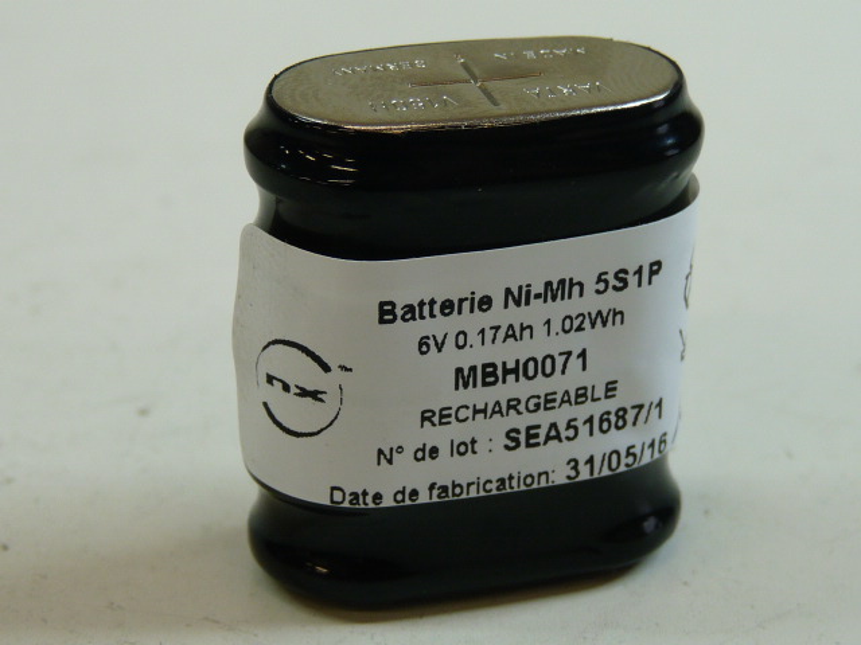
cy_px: 322
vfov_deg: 12.0
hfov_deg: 16.0
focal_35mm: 123
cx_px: 430
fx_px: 3059
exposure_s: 1/40
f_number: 3.4
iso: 100
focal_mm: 12.4
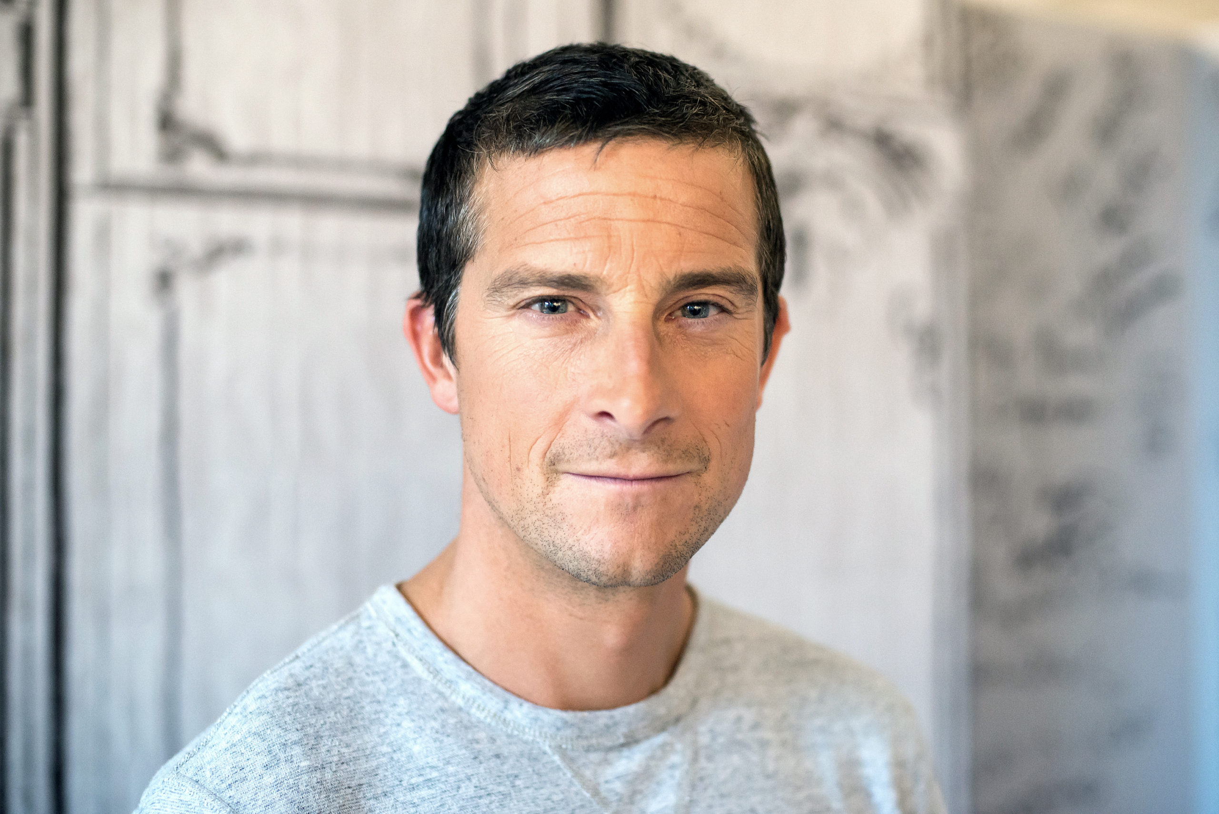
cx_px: 610
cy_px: 407
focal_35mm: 50
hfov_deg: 39.6
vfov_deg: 27.0
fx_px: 1694
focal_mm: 50
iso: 2000
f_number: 2.5
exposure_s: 1/200
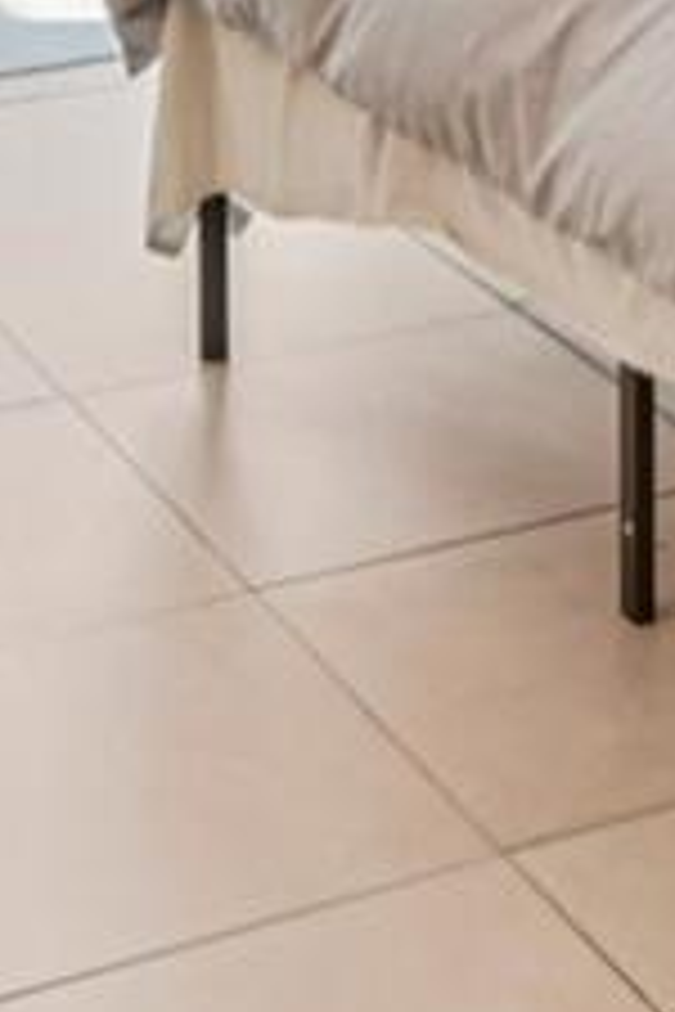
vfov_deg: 15.3
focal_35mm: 114
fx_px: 3206
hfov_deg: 11.9
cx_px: 716
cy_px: -846
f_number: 8
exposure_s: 1/40
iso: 400
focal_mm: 16
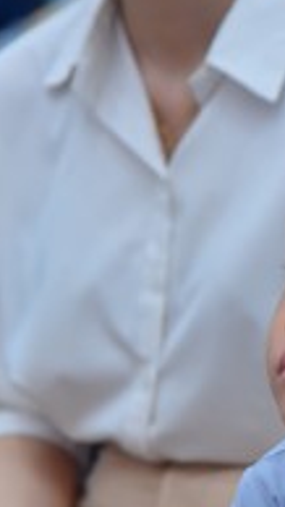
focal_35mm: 421
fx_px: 5661
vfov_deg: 5.1
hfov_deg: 2.9
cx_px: 267
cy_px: 439
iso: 1250
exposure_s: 1/160
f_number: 4.5
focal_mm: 120
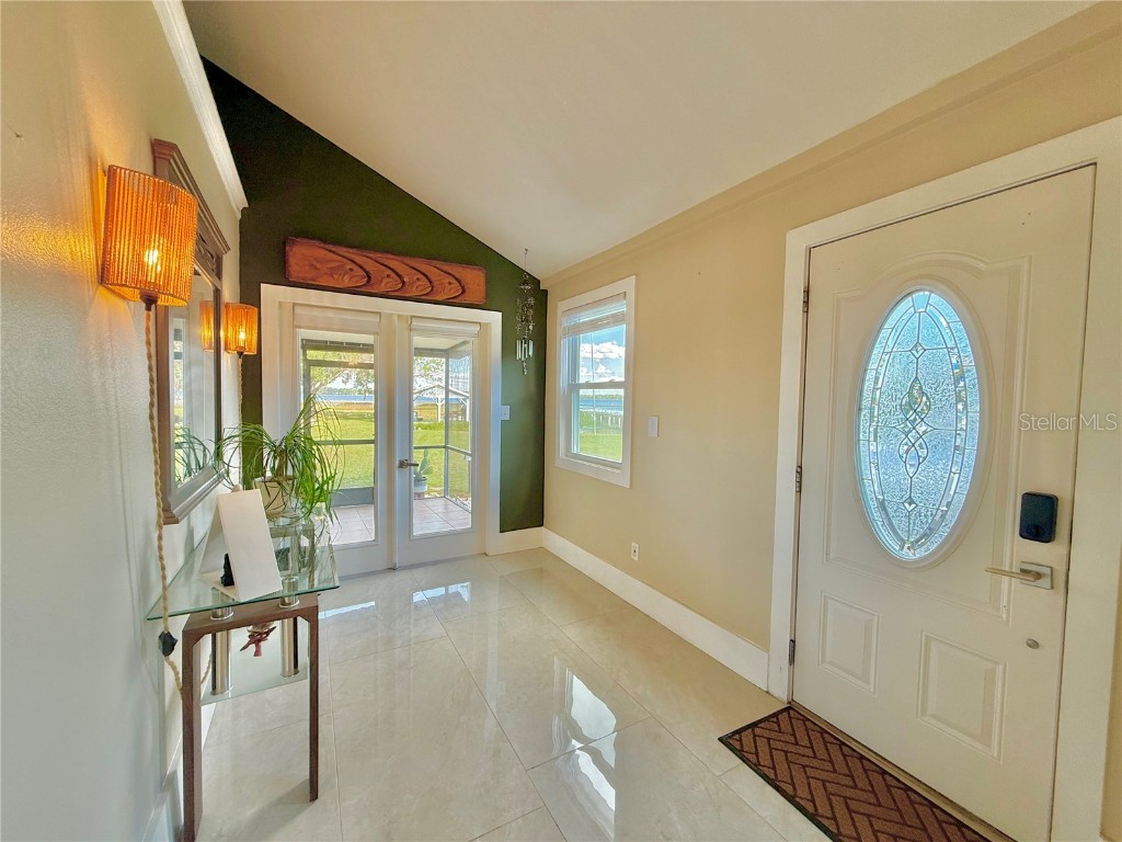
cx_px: 561
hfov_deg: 102.1
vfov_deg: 85.7
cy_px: 421
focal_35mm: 14
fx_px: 454
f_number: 2.2
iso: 100
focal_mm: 2.22
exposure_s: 1/99
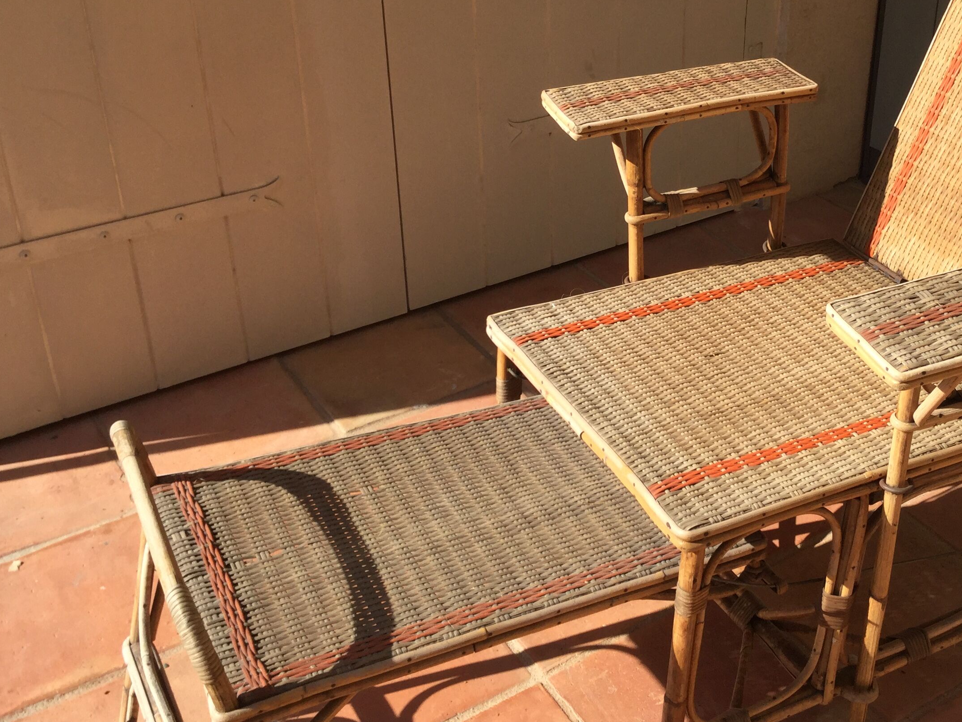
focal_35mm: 47
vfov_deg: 30.8
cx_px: 630
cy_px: 286
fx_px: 1306
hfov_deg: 40.0
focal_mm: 3.3
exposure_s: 1/815
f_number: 2.4
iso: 25
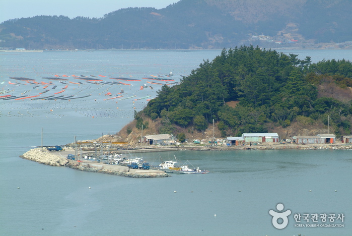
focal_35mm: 240
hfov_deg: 8.6
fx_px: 2350
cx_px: 176
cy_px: 118
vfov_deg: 5.7
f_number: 11
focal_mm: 160
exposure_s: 1/180
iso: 200
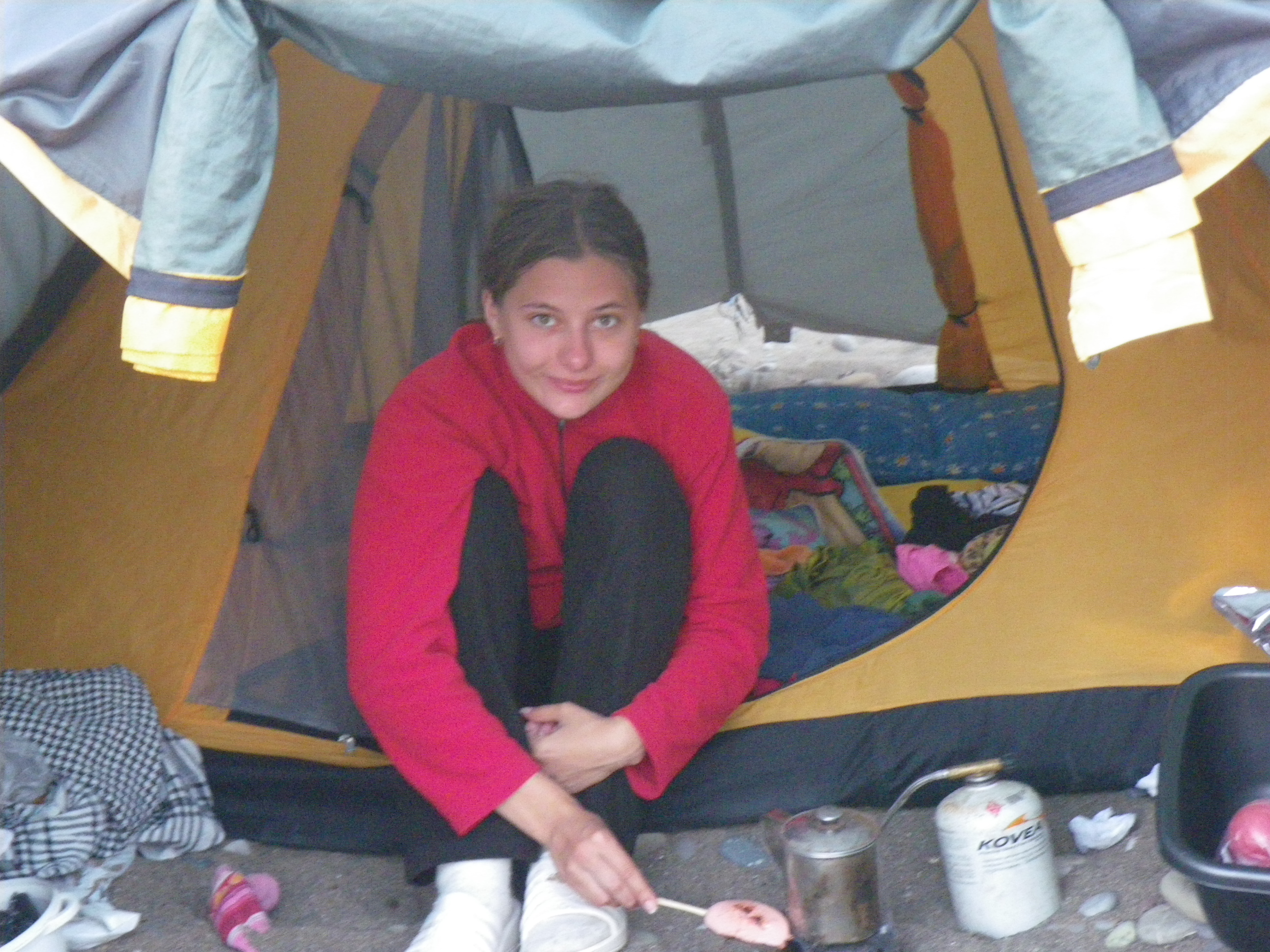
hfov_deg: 31.2
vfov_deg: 23.7
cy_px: 476
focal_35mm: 62
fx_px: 2275
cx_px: 635
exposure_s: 1/25
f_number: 4.6
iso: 800
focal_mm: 11.1
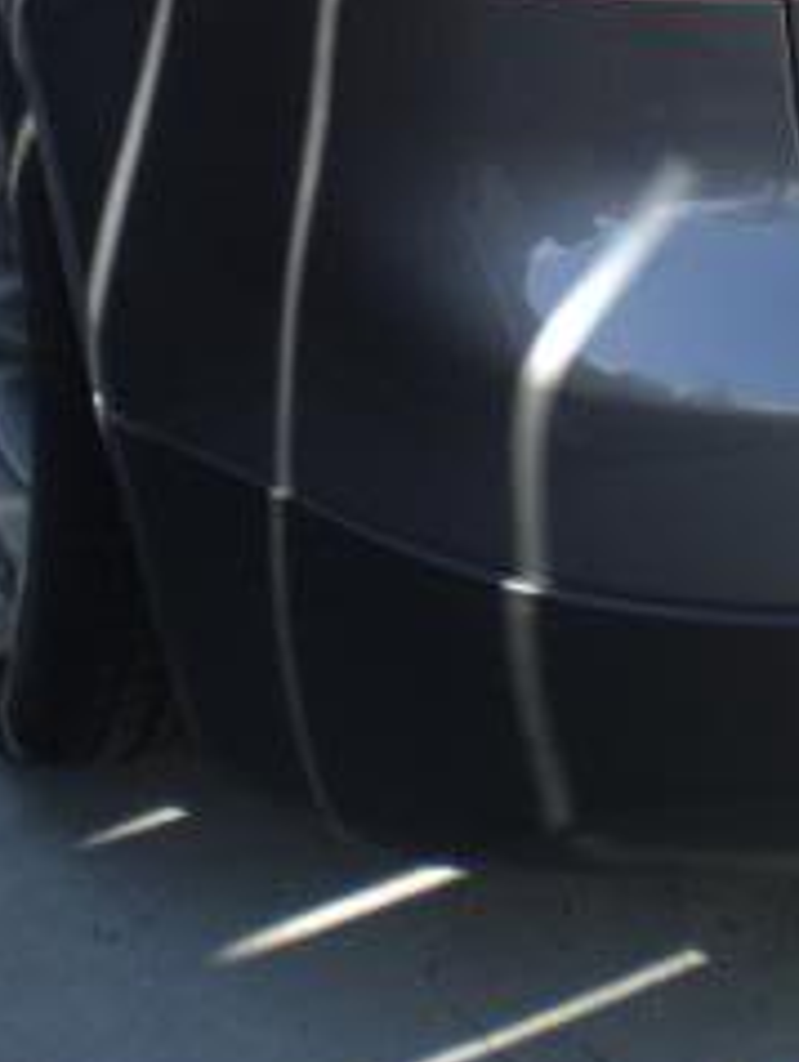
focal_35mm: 102
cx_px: 558
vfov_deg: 18.0
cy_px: -299
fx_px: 3134
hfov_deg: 14.5
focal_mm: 6.3
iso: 50
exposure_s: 1/160
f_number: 3.1
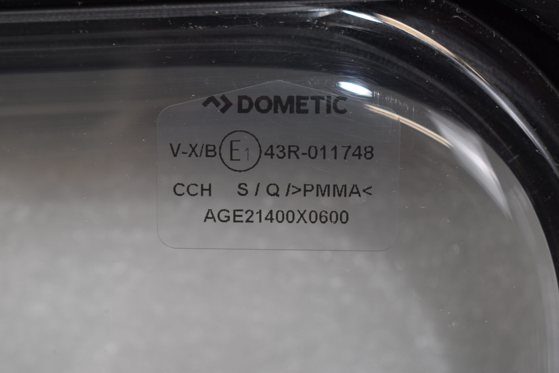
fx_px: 1118
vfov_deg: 18.9
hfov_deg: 28.1
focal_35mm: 72
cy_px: 186
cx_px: 280
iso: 400
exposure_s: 1/60
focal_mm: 48
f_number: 6.3
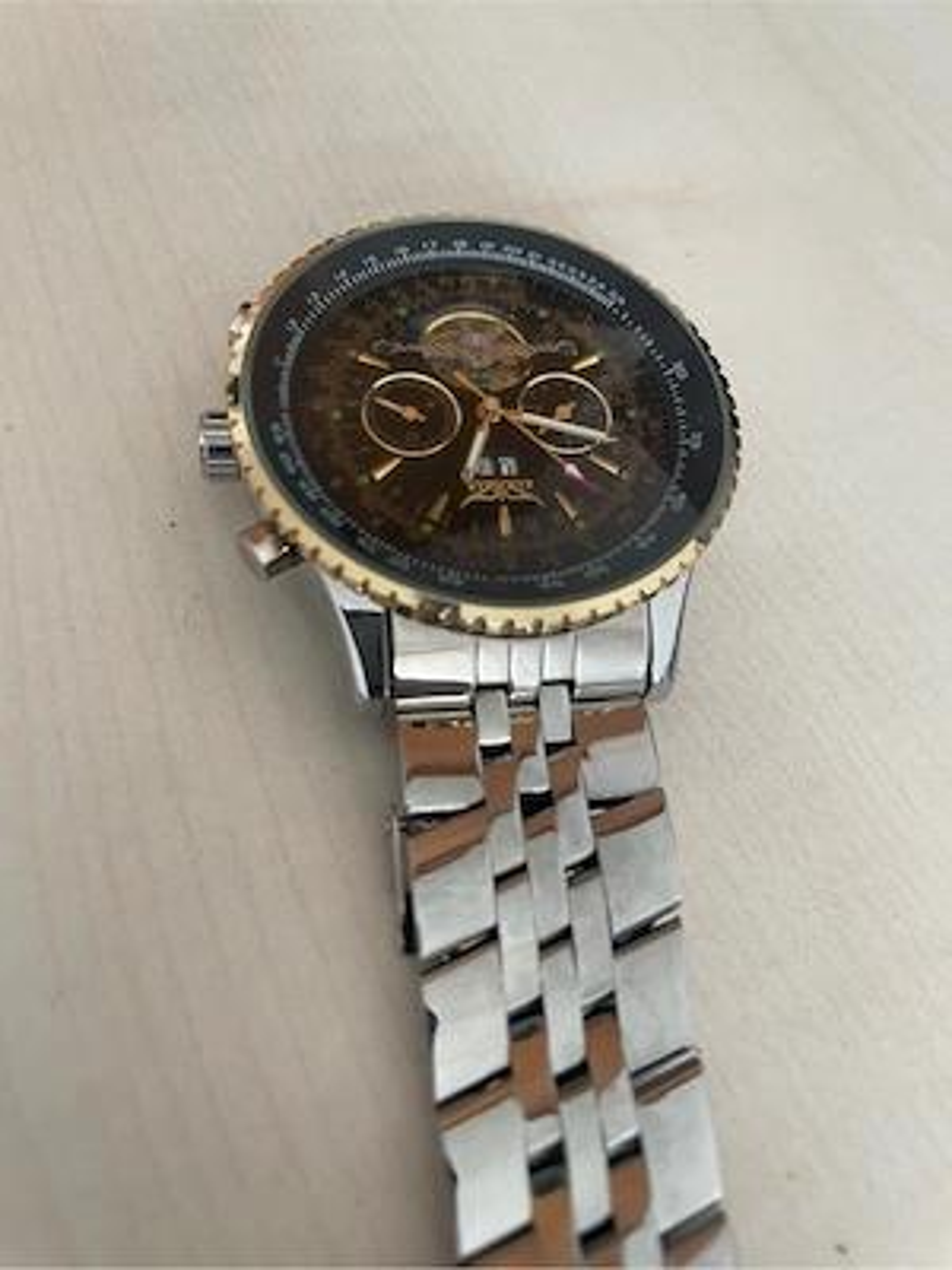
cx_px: 476
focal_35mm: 26
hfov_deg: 53.1
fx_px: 953
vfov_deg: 67.3
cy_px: 635
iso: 160
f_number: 1.6
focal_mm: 4.2
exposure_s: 1/60
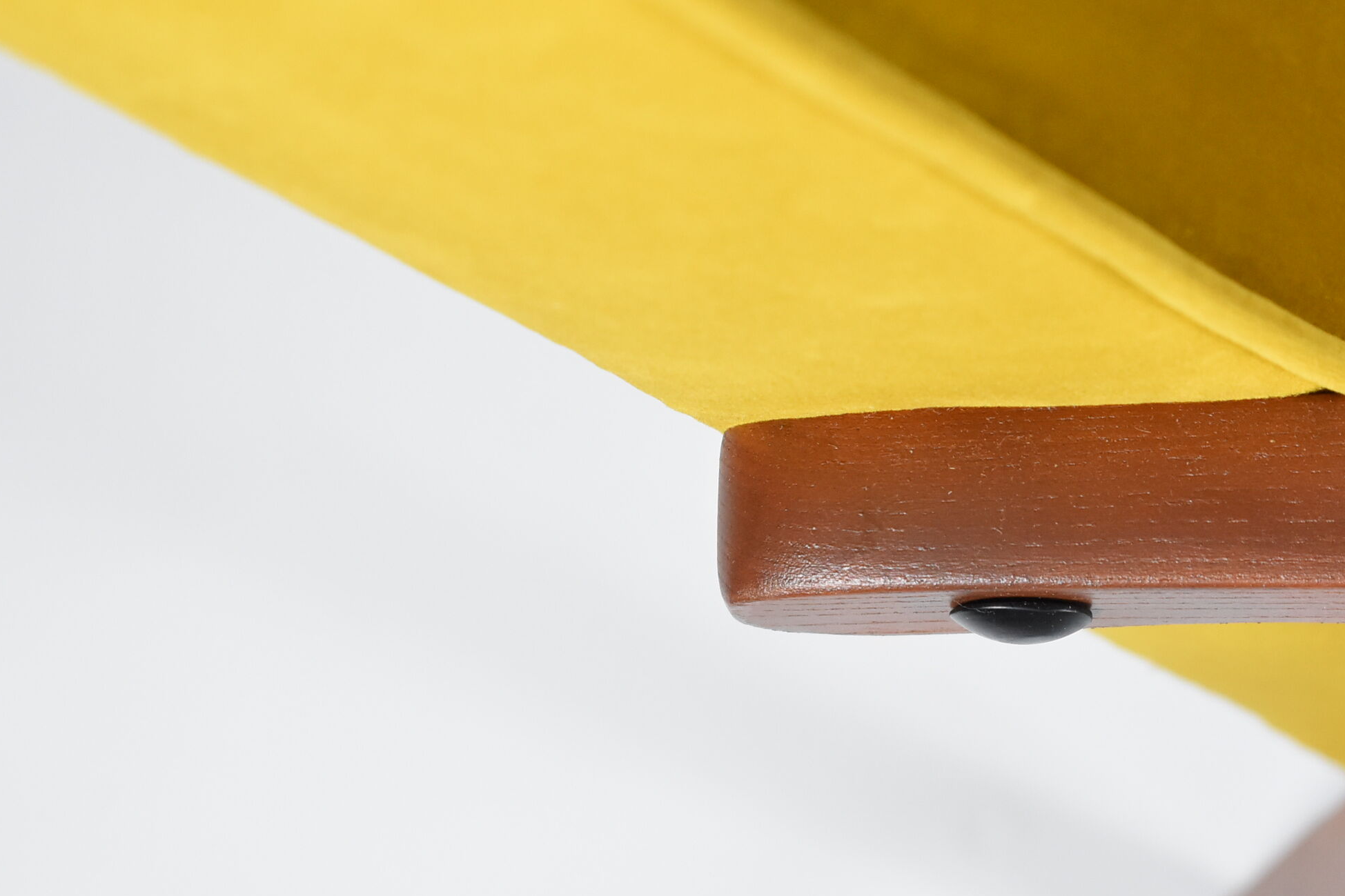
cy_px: 535
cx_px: 935
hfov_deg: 16.1
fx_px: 4735
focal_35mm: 127
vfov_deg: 10.8
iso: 1800
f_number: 5.6
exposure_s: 1/125
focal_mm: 55
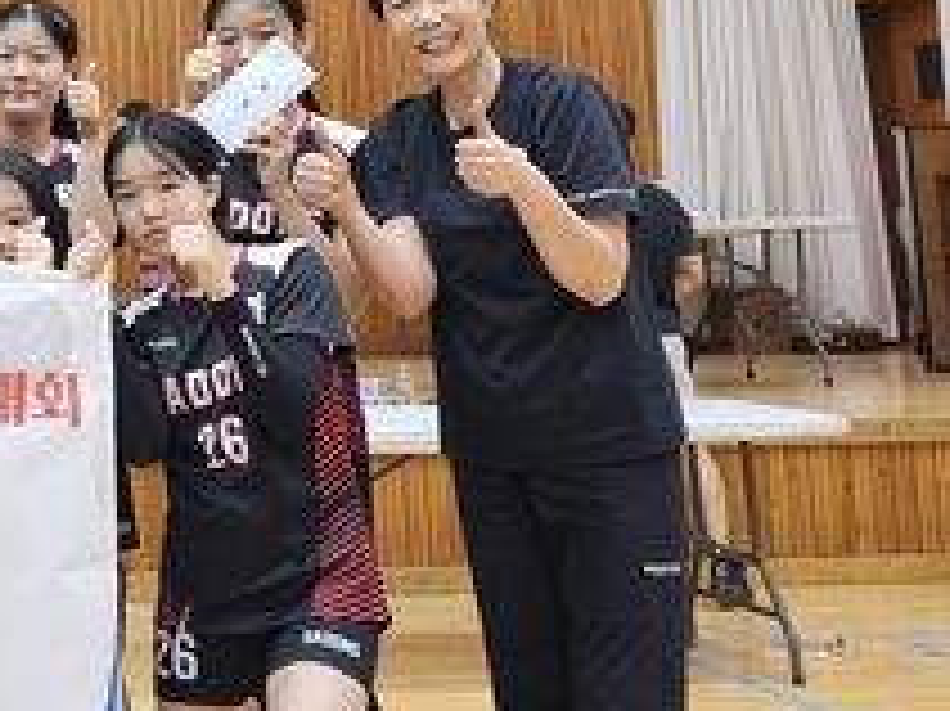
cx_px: -288
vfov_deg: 20.2
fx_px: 1947
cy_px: 43
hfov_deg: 24.0
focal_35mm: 71
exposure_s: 1/120
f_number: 1.7
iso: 250
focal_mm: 6.3
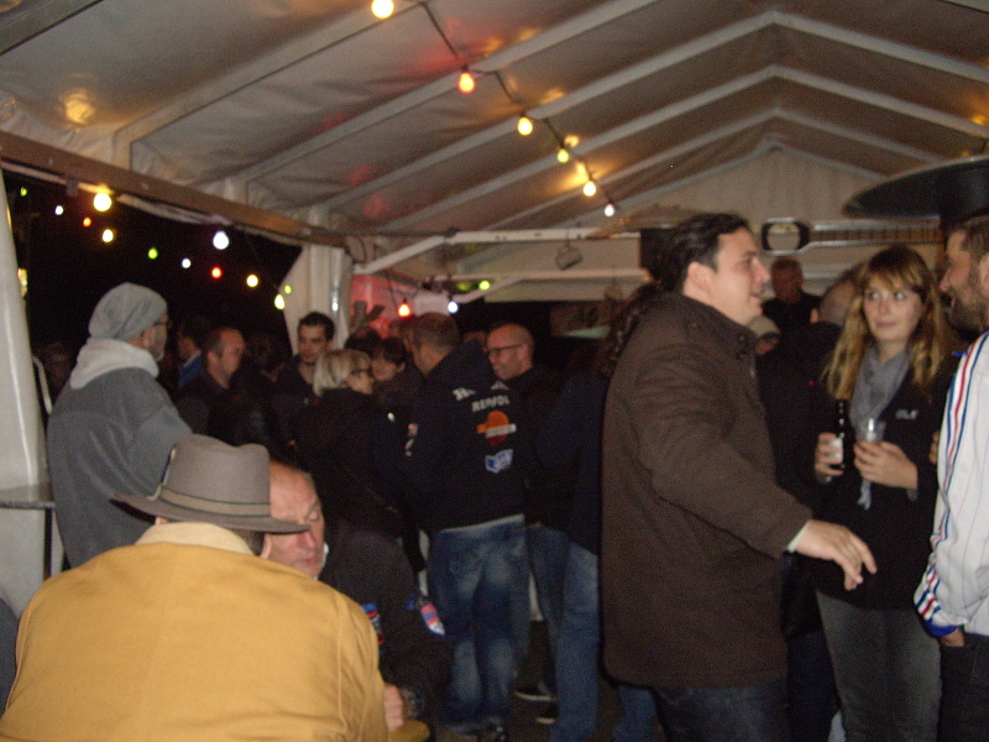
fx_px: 1086
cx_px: 494
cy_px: 371
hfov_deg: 49.0
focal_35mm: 38
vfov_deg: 37.7
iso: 400
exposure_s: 1/40
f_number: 2.8
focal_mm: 7.9
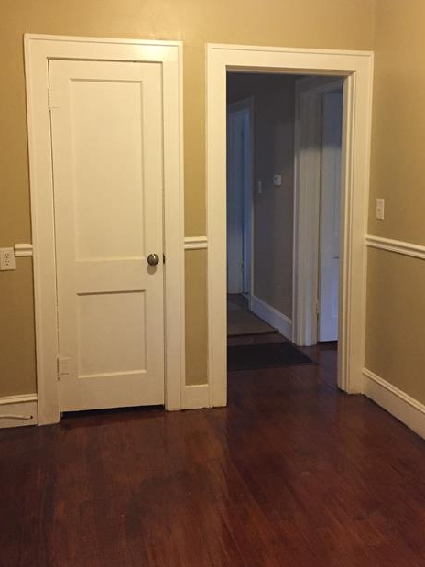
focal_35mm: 36
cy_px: 237
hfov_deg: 39.6
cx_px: 207
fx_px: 590
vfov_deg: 51.1
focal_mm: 4.15
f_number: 2.2
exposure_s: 1/30
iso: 250
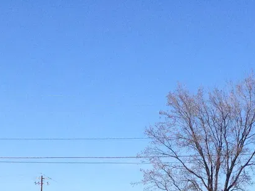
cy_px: 345
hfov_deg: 15.4
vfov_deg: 10.9
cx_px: 222
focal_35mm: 127
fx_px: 936
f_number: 2.4
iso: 50
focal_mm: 4.28
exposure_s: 1/1577
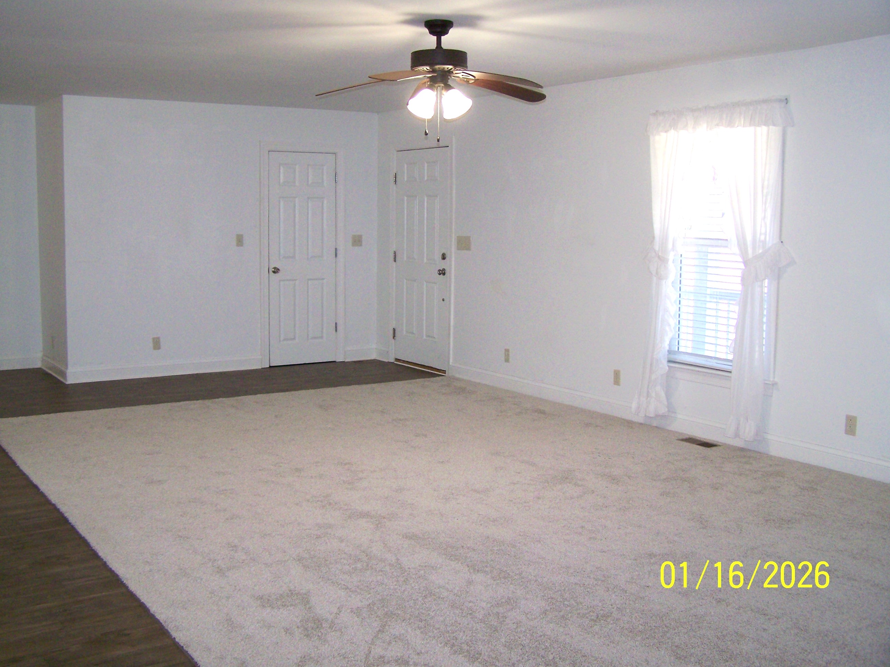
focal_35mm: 38
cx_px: 445
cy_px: 334
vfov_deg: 37.7
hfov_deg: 49.0
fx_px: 977
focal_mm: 6.3
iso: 160
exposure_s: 1/60
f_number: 2.8
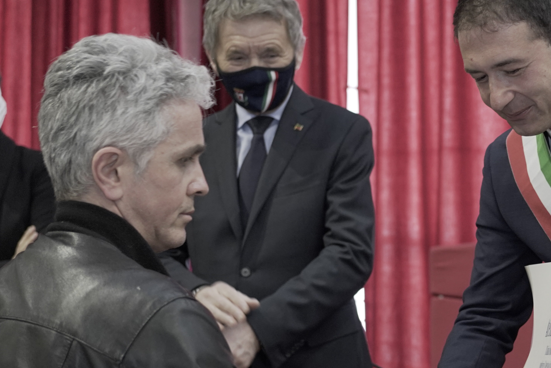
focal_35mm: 83
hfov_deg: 23.9
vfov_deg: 16.5
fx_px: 1270
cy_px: 197
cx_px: 474
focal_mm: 40
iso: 3200
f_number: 2.8
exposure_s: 1/100
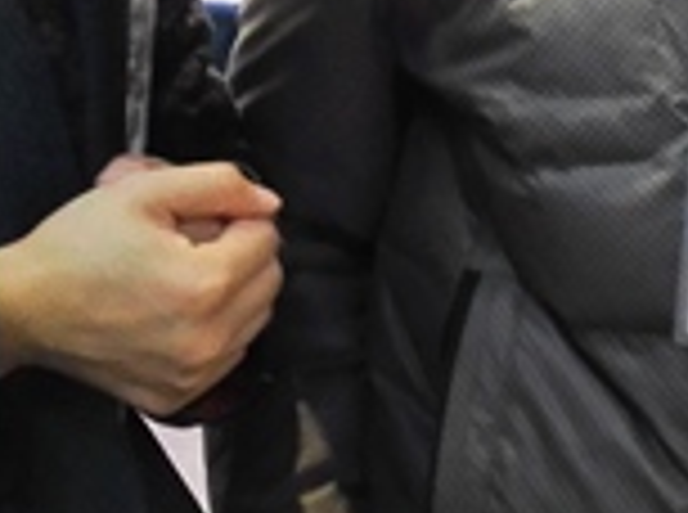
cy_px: 76
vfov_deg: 12.9
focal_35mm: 114
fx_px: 2260
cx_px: 967
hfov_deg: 16.1
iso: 250
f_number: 2
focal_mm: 3.8
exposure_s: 1/33.3
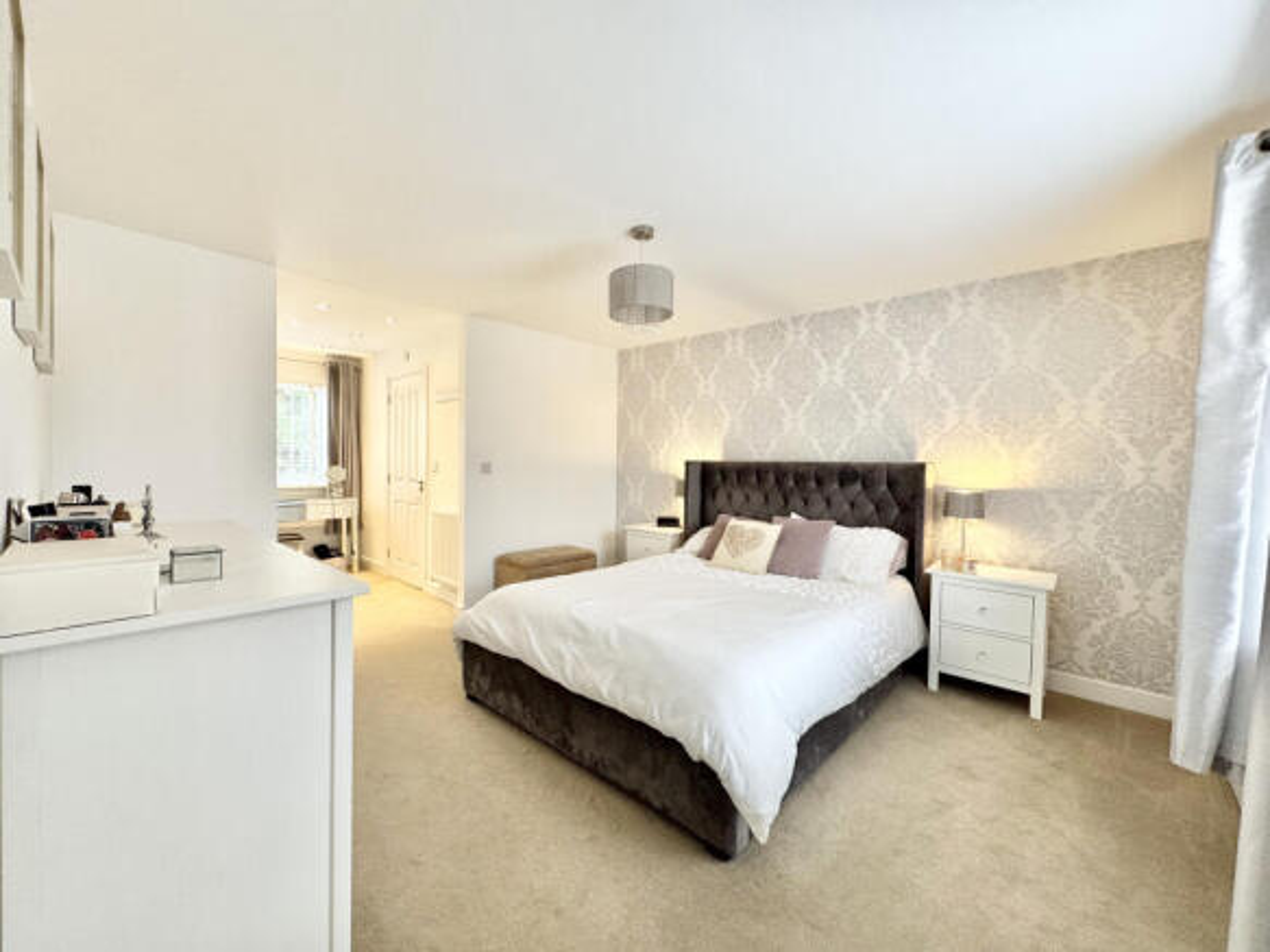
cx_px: 635
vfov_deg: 85.7
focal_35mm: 14
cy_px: 476
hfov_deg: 102.1
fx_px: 514
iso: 160
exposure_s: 1/99
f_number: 2.2
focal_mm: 2.22
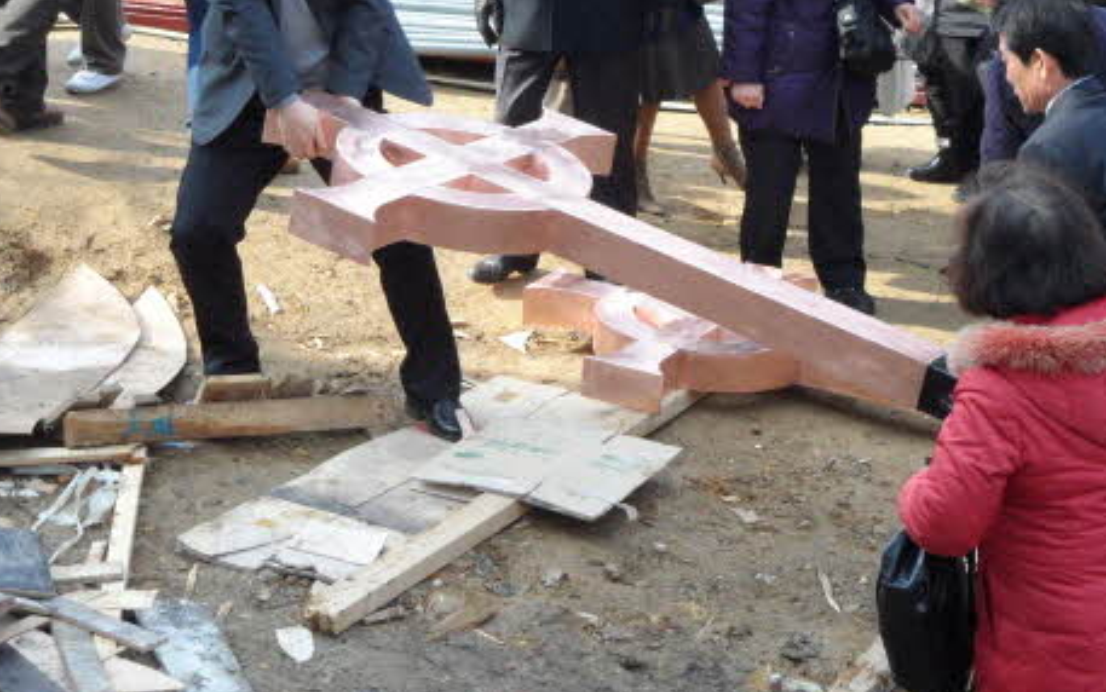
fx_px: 2684
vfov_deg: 14.6
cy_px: 148
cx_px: 736
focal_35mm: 89
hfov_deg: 23.2
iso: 100
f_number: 5.2
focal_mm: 11.2
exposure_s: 1/125
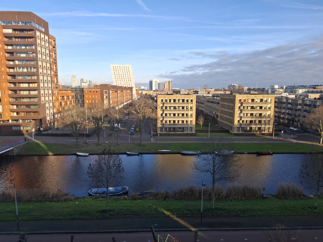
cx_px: 162
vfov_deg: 58.9
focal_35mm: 23
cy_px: 121
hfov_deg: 73.9
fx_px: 215
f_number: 1.8
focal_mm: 5.5
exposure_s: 1/613
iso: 50
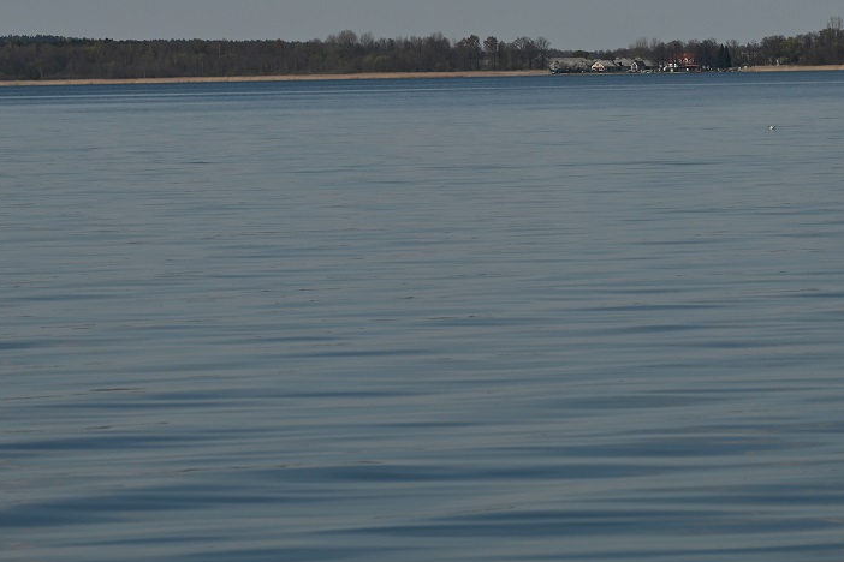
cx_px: 374
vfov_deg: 5.5
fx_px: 5814
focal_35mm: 248
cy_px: 226
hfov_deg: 8.3
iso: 100
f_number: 8
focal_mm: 116
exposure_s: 1/1000
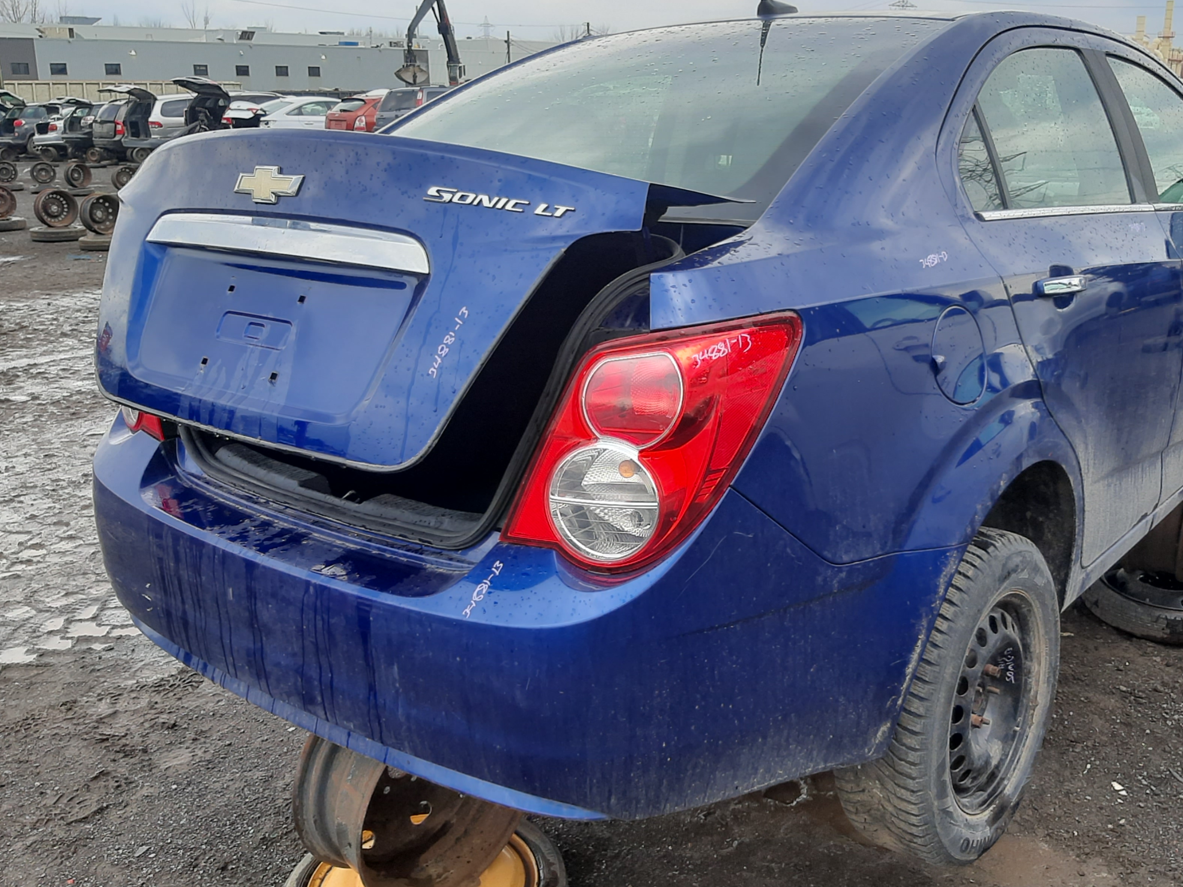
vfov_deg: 42.9
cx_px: 667
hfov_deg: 55.2
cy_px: 410
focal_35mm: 33
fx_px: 1128
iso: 40
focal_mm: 3.92
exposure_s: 1/209
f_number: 1.7
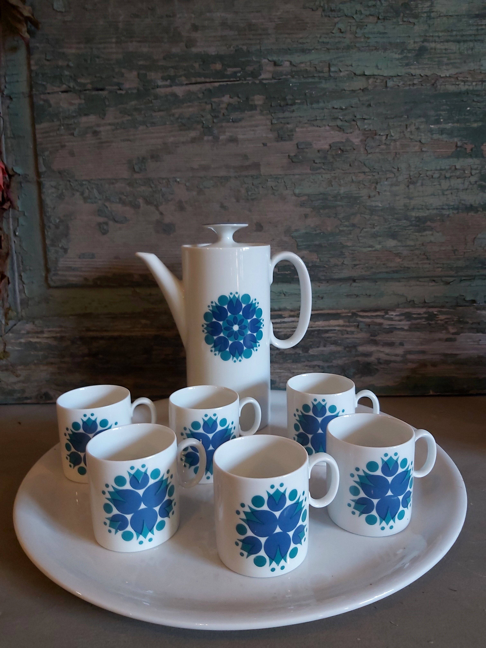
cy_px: 324
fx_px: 487
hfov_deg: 53.1
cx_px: 243
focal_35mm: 26
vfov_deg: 67.3
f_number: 1.7
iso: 160
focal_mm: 3.92
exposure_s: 1/50
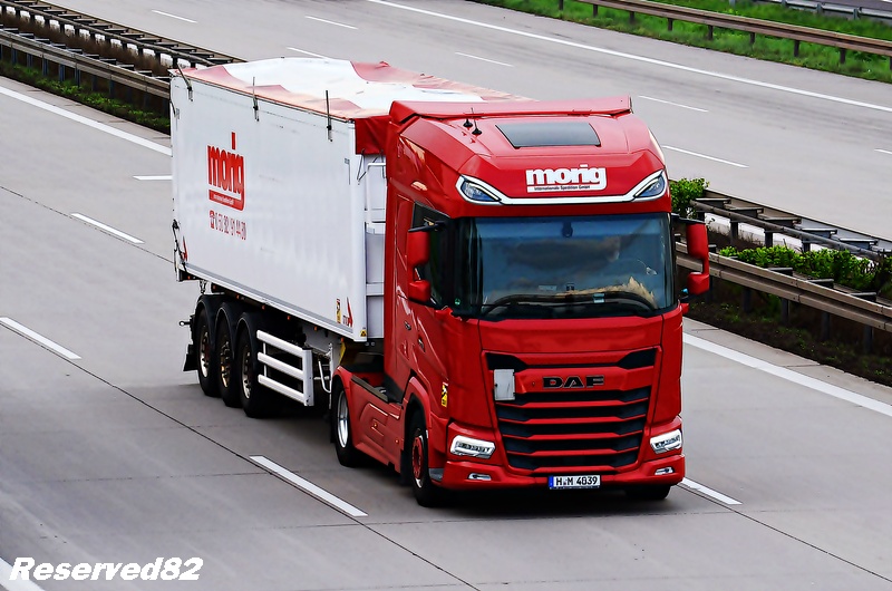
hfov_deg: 8.1
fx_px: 6306
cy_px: 296
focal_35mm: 255
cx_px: 446
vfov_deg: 5.4
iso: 800
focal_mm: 170
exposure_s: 1/800
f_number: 7.1
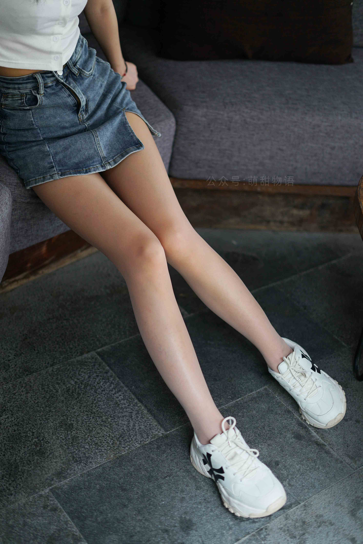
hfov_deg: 27.0
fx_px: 755
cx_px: 182
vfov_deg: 39.6
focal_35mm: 50
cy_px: 272
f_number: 1.8
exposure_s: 1/200
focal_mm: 50
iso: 200
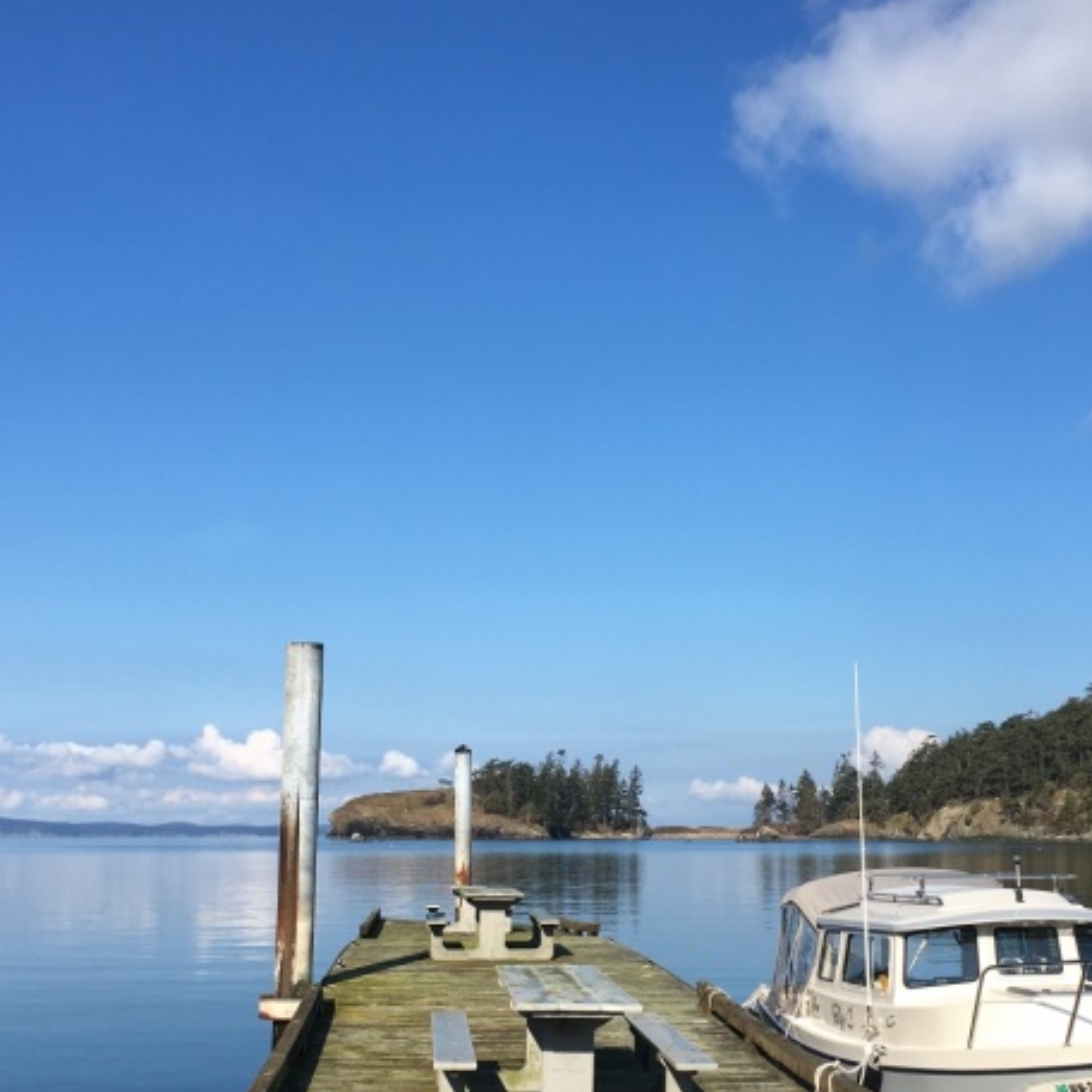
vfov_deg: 37.2
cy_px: 706
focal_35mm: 45
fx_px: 1606
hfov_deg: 37.4
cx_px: 644
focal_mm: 4.15
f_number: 2.2
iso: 25
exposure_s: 1/1876
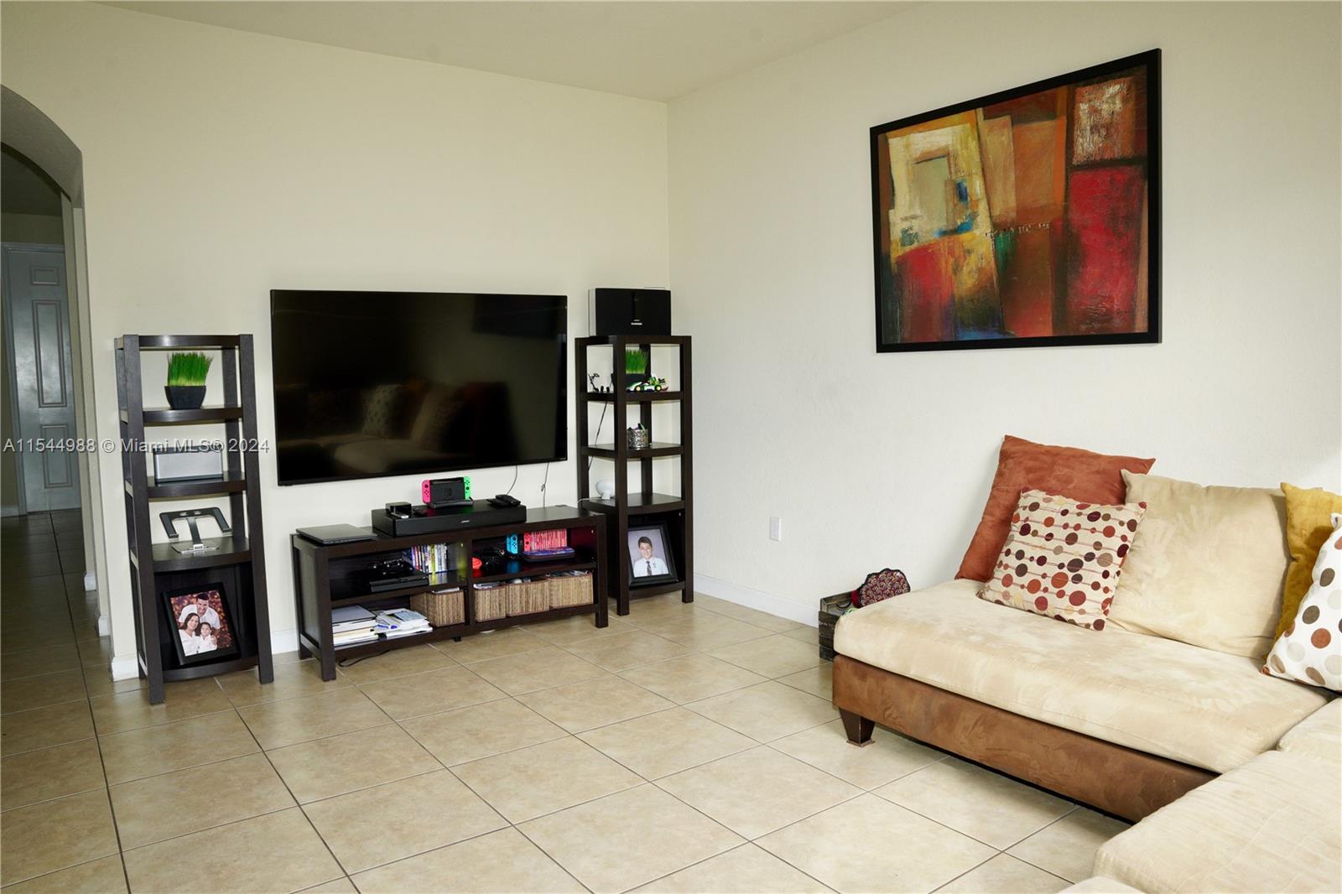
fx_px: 894
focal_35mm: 24
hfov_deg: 73.8
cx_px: 671
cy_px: 447
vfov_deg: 53.1
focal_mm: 24
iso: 1000
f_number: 8
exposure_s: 1/60
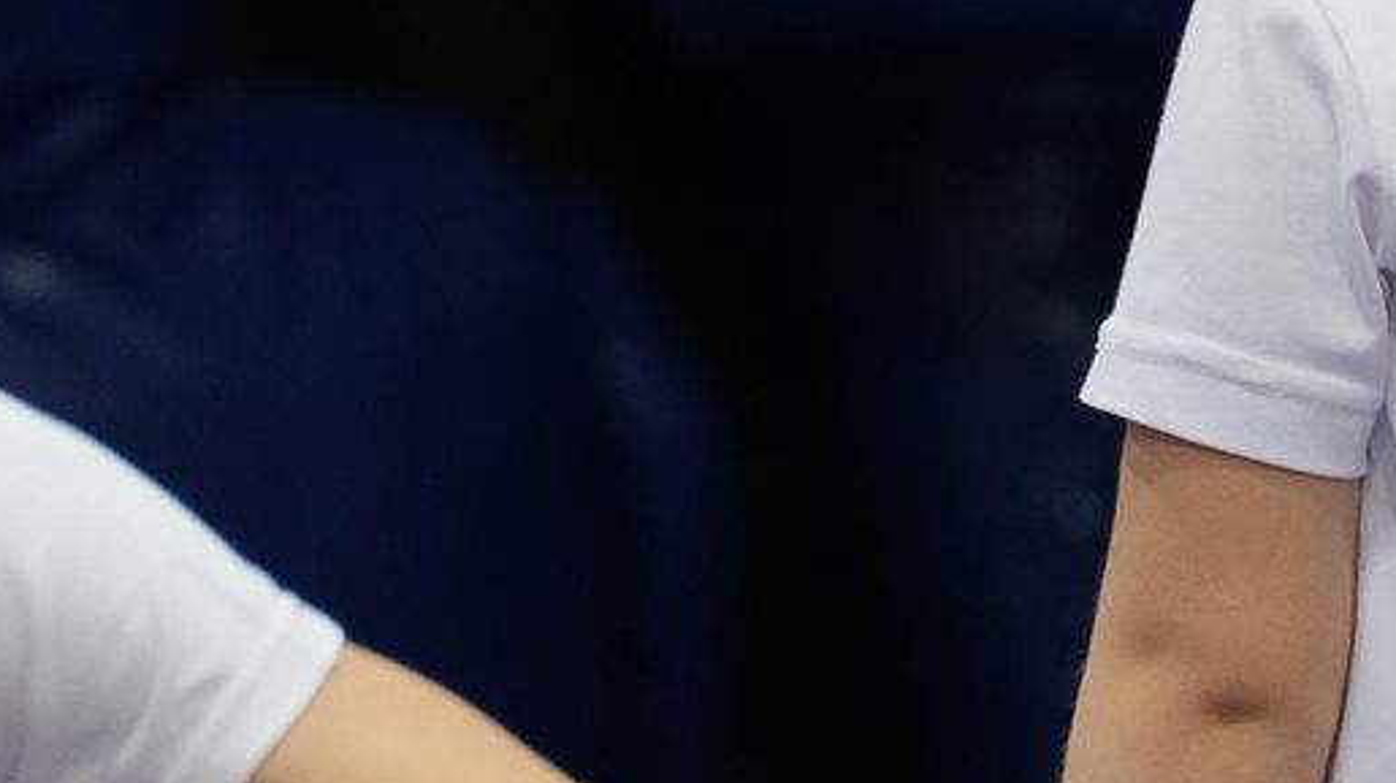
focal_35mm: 1282
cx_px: 637
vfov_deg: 0.9
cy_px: 1695
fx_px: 47428
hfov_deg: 1.7
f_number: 4.6
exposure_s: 1/42
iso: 800
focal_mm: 164
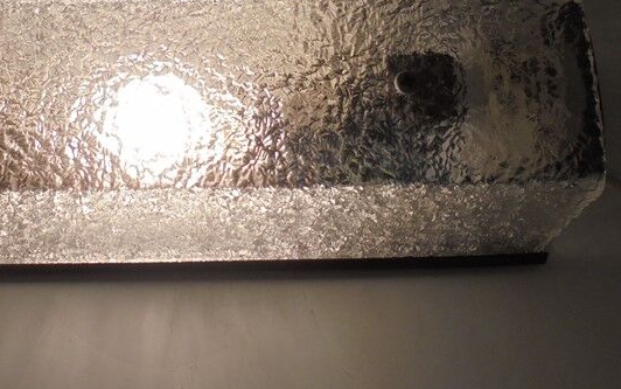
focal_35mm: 52
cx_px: 175
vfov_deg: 24.8
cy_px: 134
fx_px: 880
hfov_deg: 38.1
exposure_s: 1/160
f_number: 3.7
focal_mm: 5.3
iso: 100
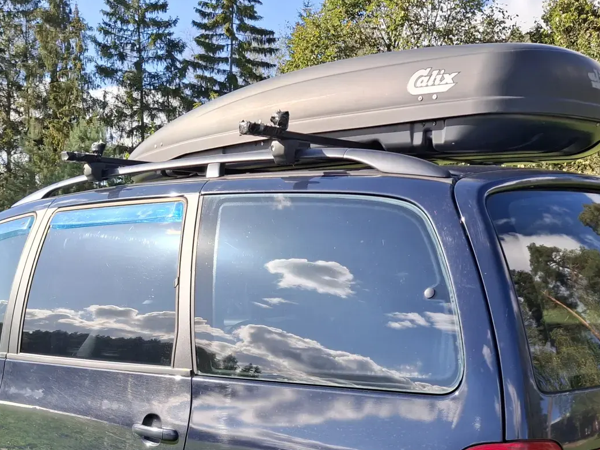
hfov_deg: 41.2
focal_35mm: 46
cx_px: 323
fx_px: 798
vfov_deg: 30.1
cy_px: 408
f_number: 1.8
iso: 32
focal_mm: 4.69
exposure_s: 1/954
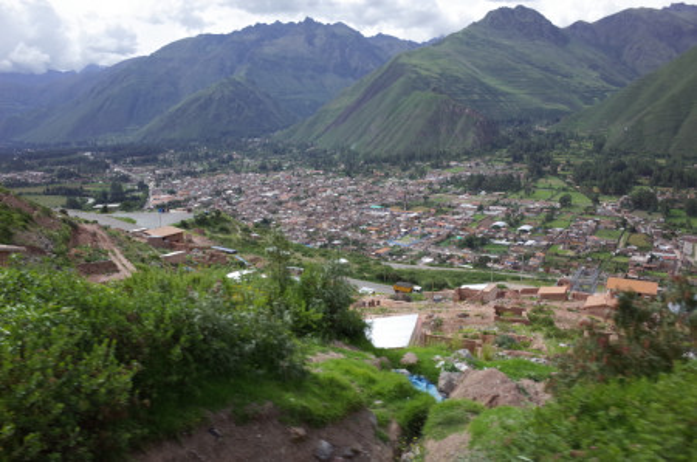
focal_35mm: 28
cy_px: 231
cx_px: 348
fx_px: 541
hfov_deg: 65.6
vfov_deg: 46.2
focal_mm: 18.3
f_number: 4
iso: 100
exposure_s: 1/500
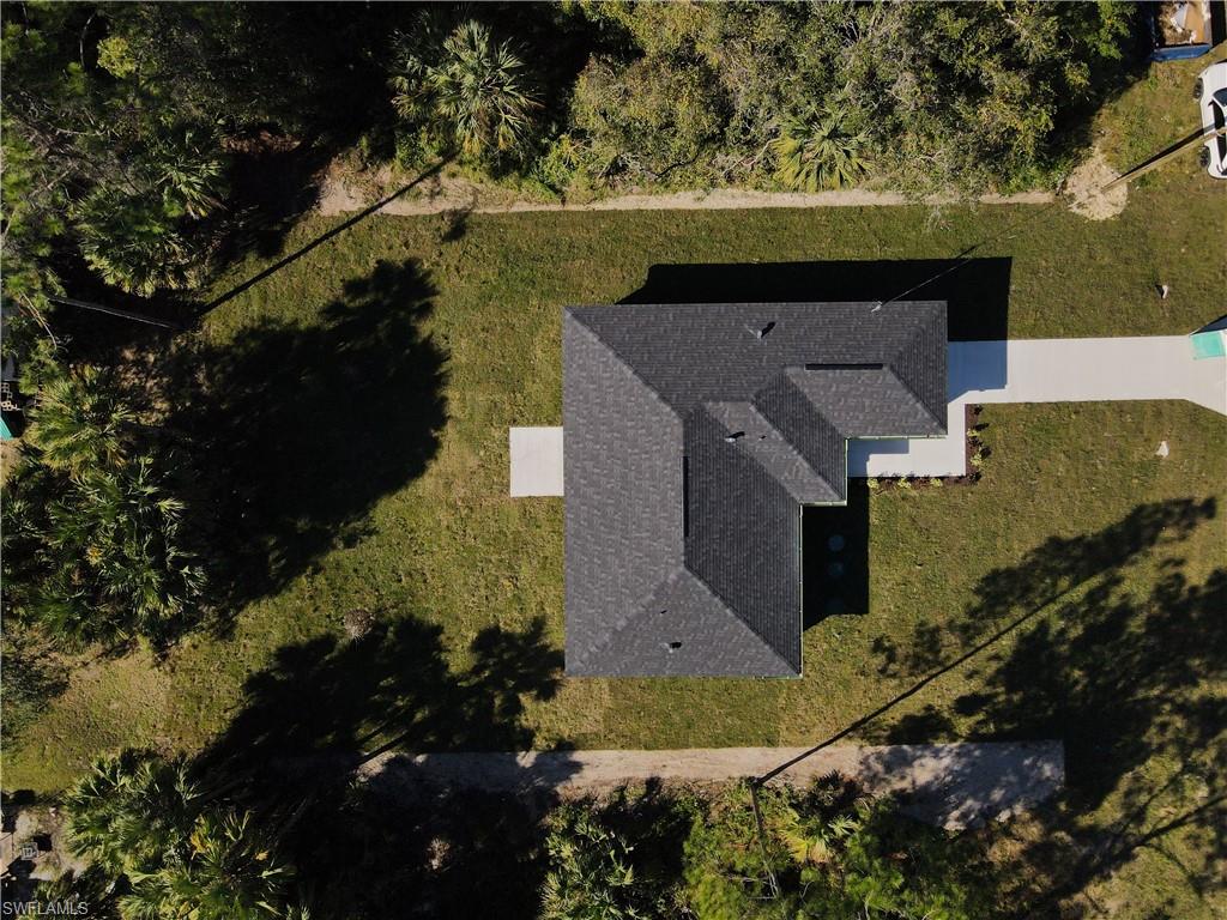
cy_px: 460
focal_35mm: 24
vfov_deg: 56.8
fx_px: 851
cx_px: 614
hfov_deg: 71.6
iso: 100
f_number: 2.8
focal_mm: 4.5
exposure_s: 1/100
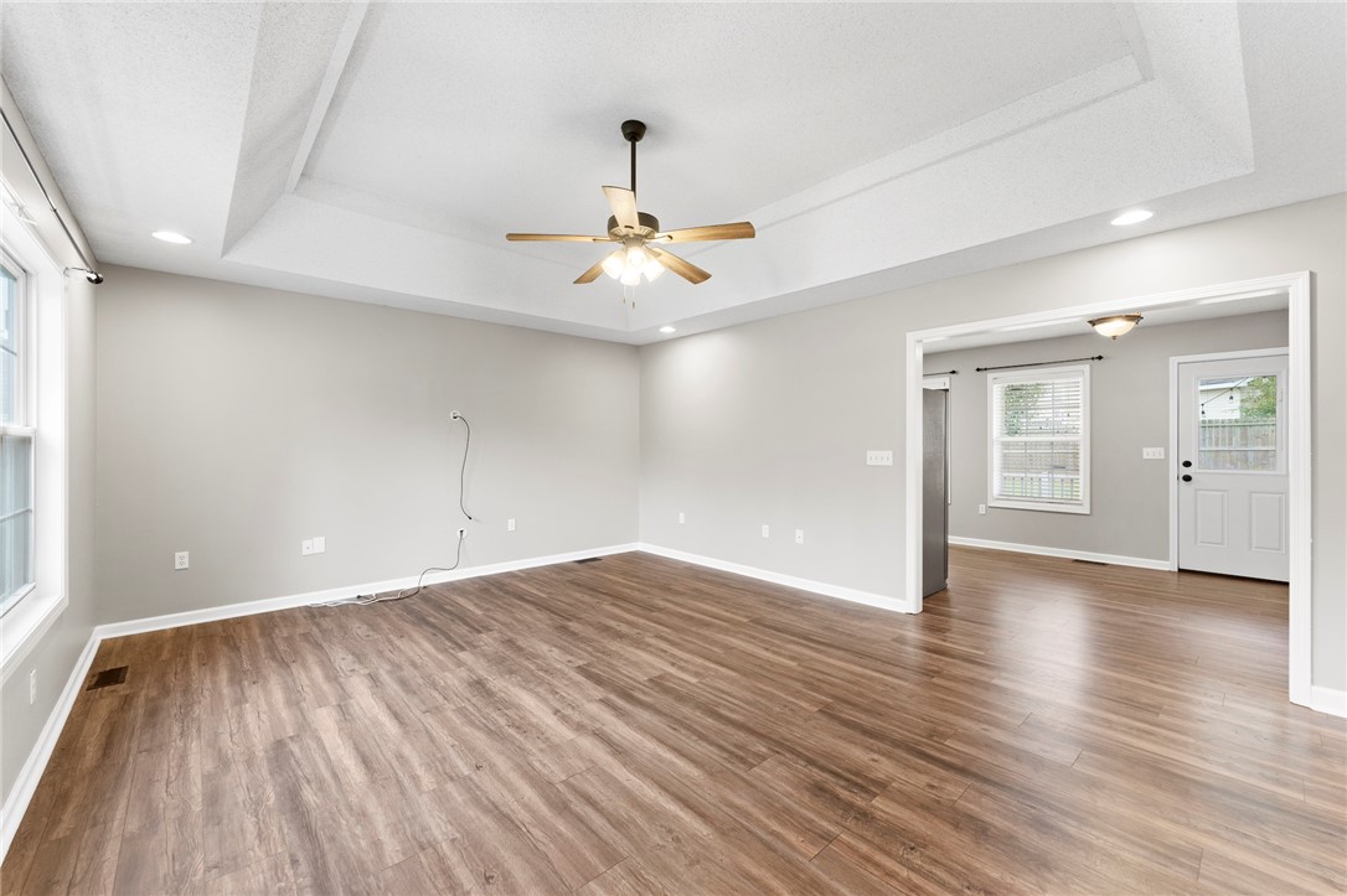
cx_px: 674
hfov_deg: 104.3
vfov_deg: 81.2
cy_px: 448
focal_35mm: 14
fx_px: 524
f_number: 6.3
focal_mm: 14
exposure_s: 1/2
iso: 400
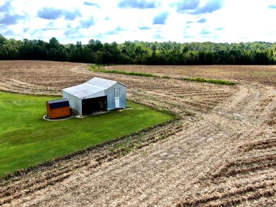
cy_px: 104
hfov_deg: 71.6
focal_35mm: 24
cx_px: 138
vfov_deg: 56.8
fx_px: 191
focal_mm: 4.39
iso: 100
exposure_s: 1/1000
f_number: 2.8
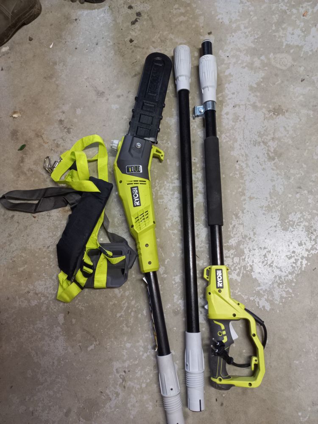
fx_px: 306
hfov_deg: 54.9
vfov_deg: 69.4
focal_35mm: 25
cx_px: 159
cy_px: 212
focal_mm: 4.6
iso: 400
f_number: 1.8
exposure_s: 1/25
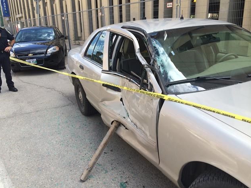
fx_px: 225
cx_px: 122
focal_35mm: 31
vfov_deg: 45.5
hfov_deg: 58.3
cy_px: 92
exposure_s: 1/695
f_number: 2.2
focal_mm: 4.12
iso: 32
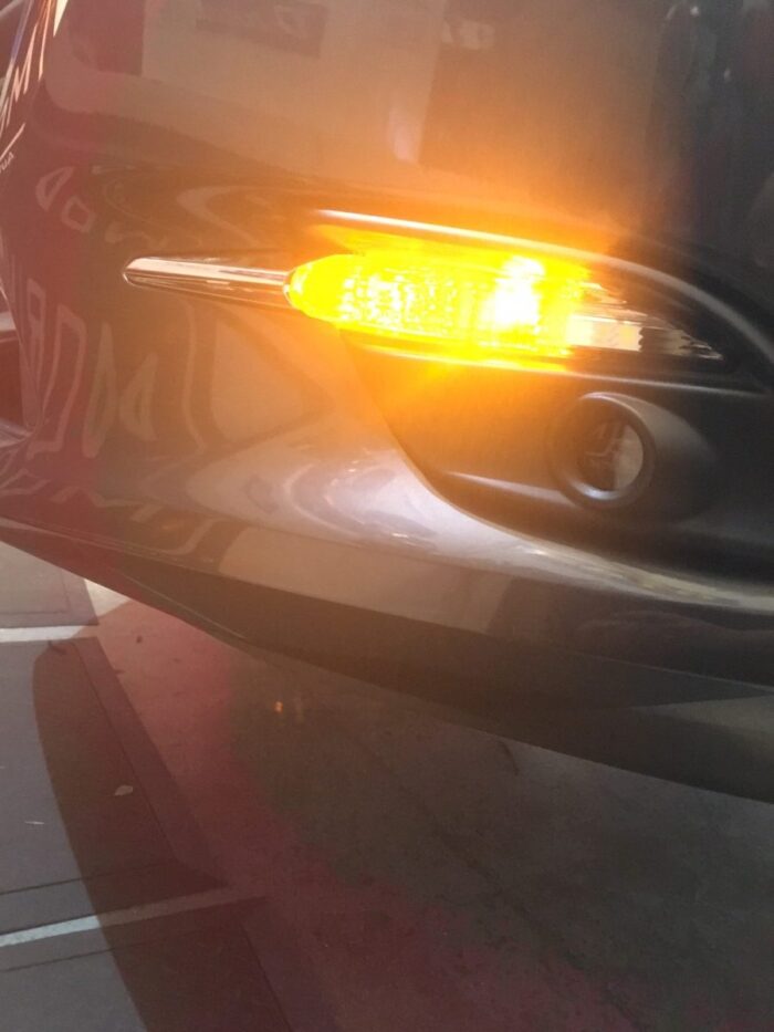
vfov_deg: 61.7
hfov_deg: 48.2
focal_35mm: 29
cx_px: 387
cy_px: 516
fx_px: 864
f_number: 2.2
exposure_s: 1/15
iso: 250
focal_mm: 4.15
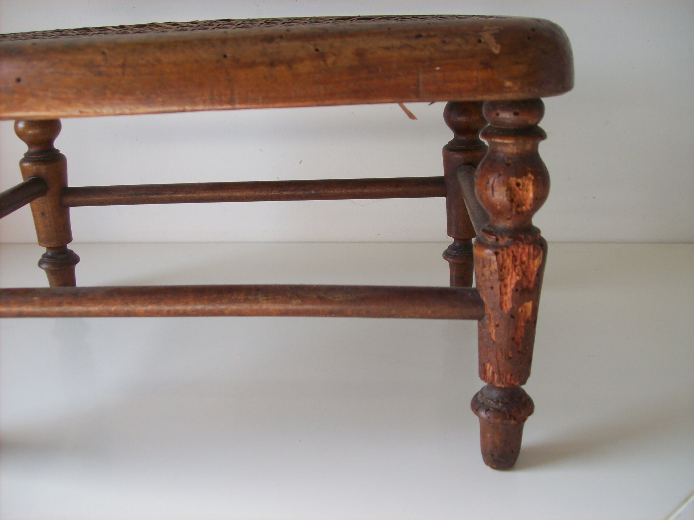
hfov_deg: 51.4
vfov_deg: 39.6
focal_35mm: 36
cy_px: 260
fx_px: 722
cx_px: 347
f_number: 2.7
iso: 80
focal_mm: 6
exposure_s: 1/147
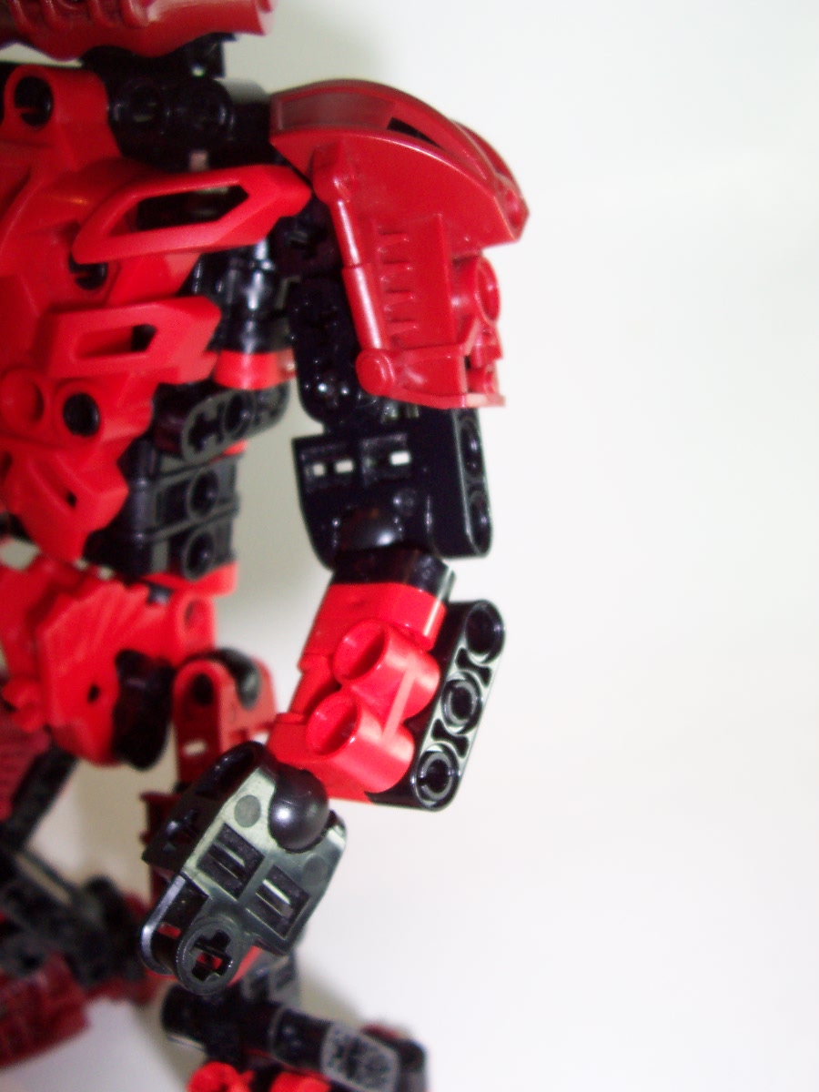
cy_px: 546
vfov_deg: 50.1
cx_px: 410
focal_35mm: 37
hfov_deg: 38.7
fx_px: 1167
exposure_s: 1/60
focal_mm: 5.6
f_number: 2.8
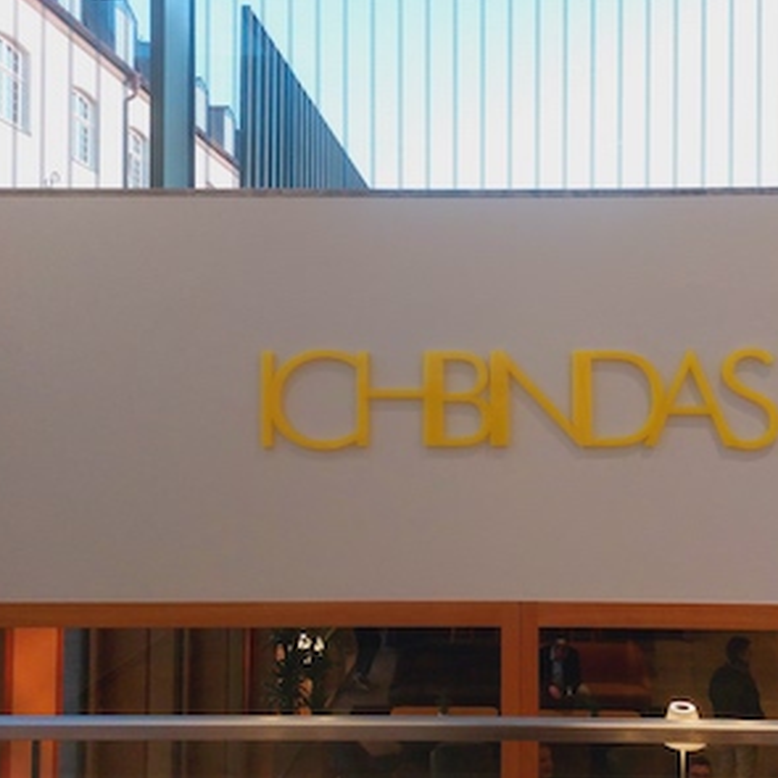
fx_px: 763
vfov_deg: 54.0
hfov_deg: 53.3
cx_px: 496
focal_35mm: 30
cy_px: 388
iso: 250
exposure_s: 1/100
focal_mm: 5.23
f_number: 1.8
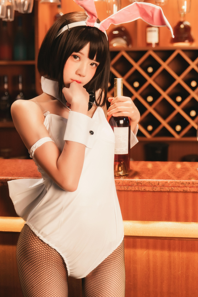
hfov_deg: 20.6
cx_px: 104
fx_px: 544
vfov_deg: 30.5
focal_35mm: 66
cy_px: 132
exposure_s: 1/125
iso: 1600
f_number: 2.8
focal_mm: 51
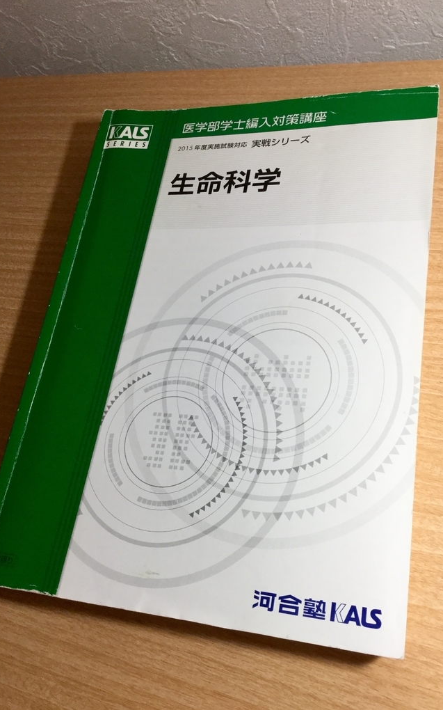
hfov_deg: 38.3
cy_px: 355
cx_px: 234
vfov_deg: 58.2
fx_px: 638
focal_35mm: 33
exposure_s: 1/40
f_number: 2.4
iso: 32
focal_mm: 3.3
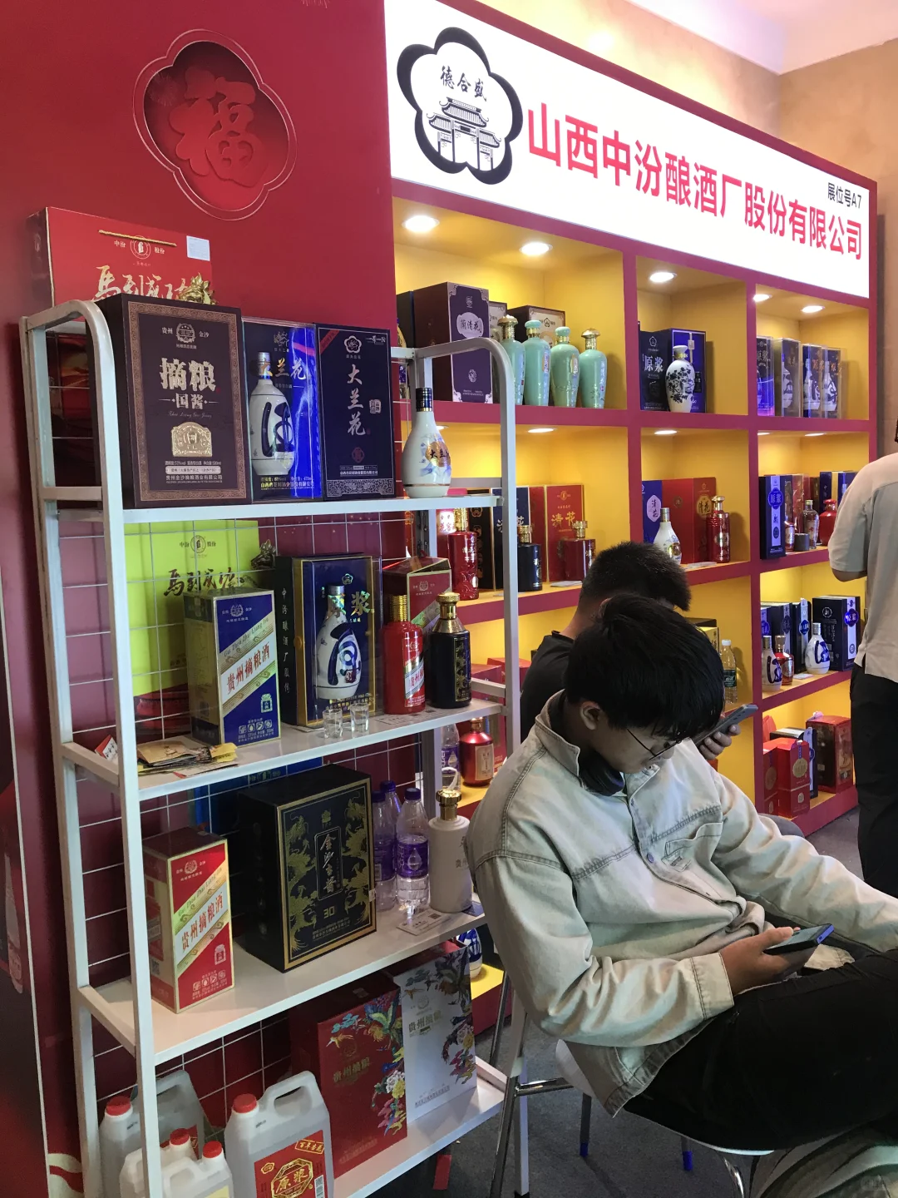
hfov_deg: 49.7
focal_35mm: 28
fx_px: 968
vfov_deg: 63.4
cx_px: 449
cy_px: 599
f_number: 1.8
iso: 40
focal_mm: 3.99
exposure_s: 1/33
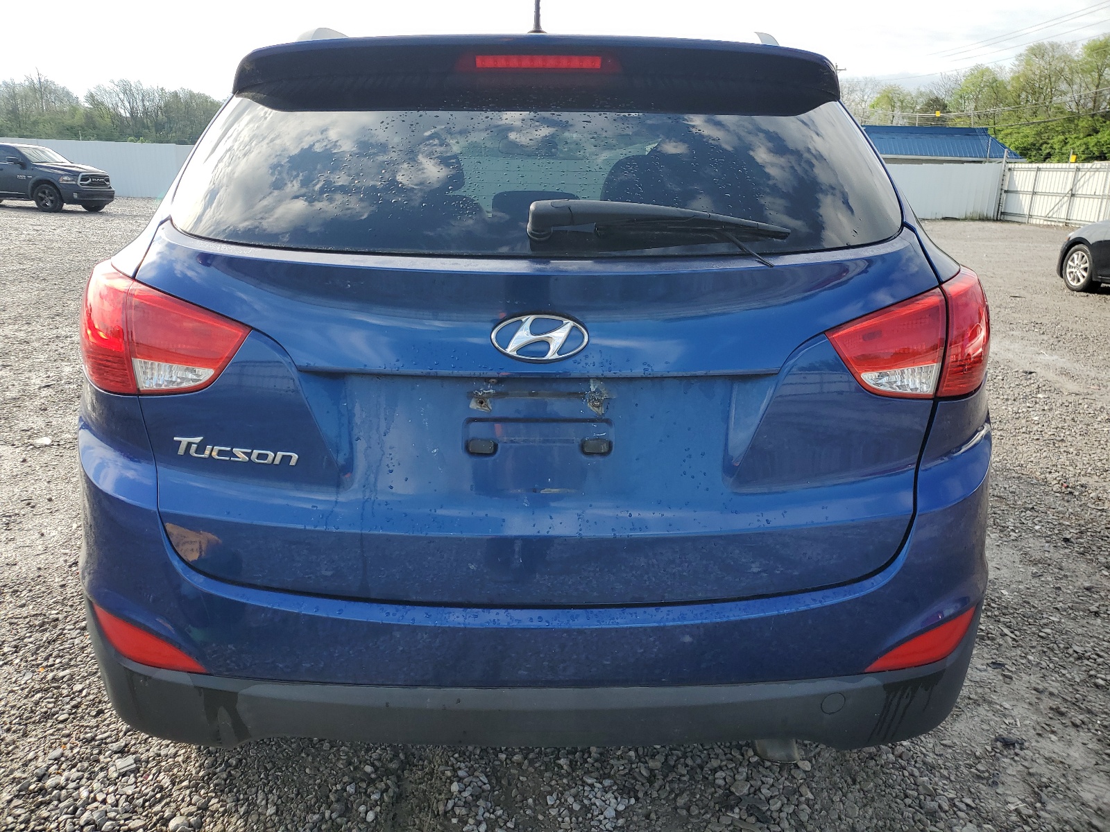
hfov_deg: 67.3
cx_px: 555
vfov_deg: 53.1
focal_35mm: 26
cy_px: 416
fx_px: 834
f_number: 1.5
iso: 50
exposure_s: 1/1111
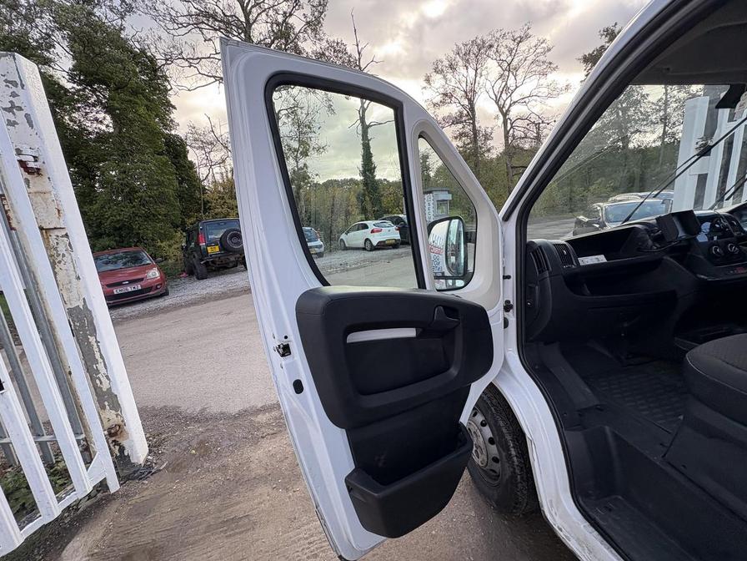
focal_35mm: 14
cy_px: 280
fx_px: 302
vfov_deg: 85.7
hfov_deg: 102.1
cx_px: 374
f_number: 2.2
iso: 40
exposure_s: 1/204
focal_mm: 2.22
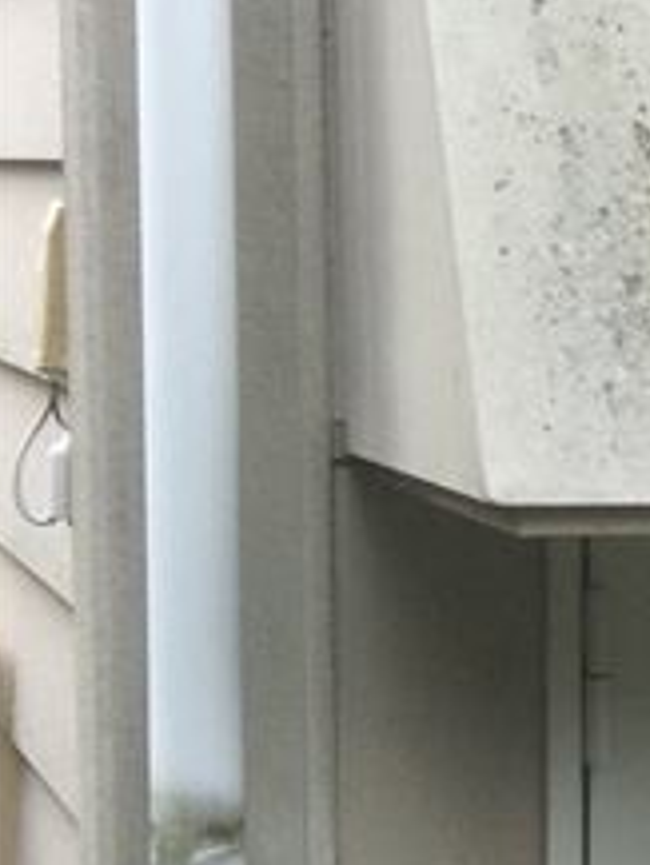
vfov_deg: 15.1
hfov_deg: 10.6
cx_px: 1260
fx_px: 3252
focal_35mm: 130
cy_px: 608
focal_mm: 3.3
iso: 32
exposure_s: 1/351
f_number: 2.4
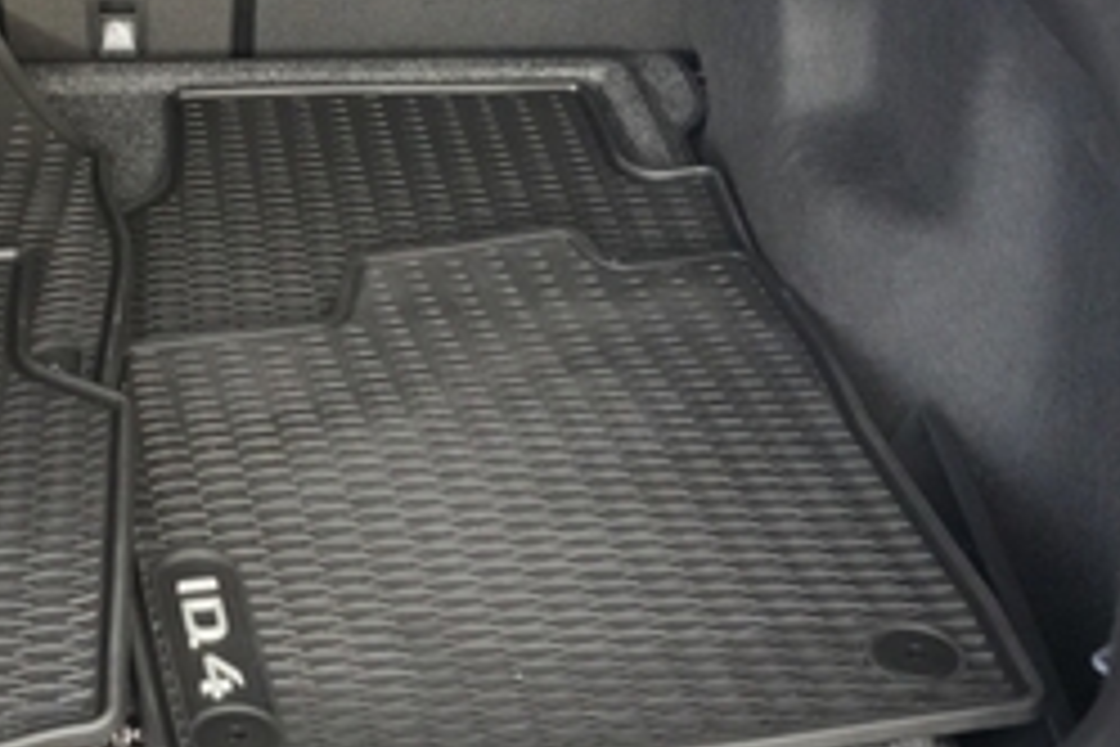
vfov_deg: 18.6
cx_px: 135
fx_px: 2240
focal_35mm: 72
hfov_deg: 27.2
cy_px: 94
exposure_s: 1/160
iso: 12800
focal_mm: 28
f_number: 2.8
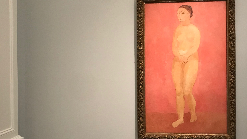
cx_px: 124
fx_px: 269
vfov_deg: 29.0
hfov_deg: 49.4
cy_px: 80
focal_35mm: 41
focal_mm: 3.99
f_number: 1.8
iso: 100
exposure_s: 1/17
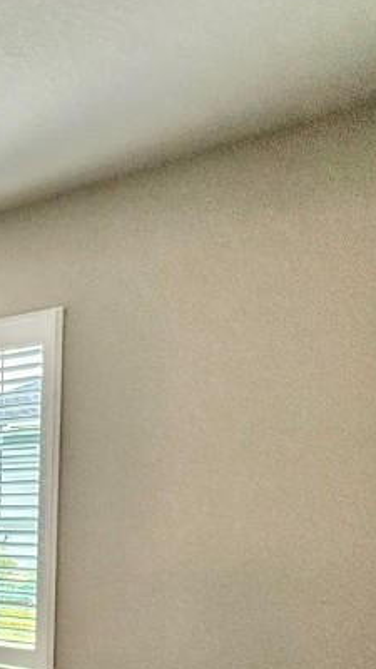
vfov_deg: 47.2
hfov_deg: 23.1
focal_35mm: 39
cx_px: -222
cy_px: 582
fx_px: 691
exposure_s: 1/120
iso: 320
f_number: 2.2
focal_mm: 2.22
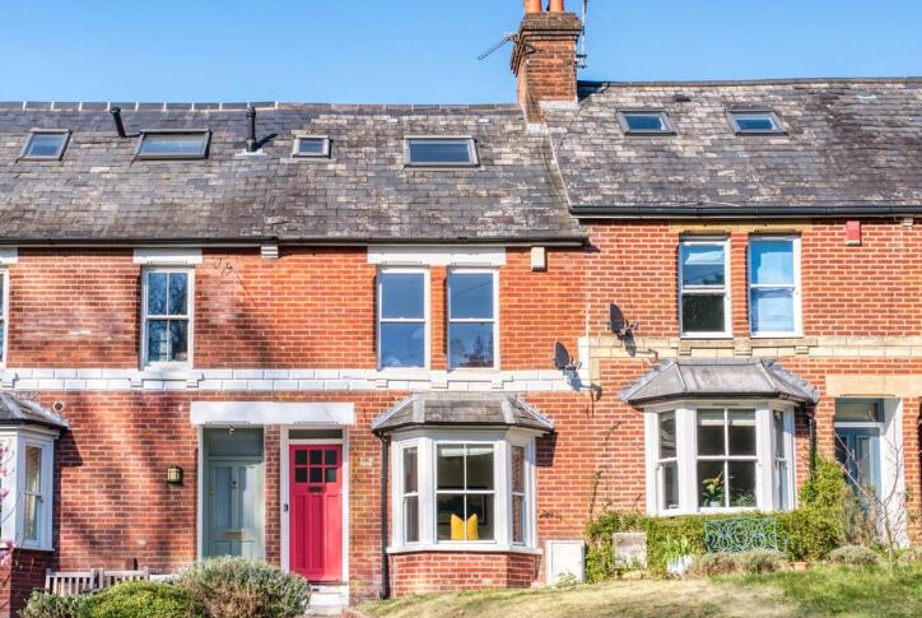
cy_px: 389
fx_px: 1488
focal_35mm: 58
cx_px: 357
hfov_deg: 34.3
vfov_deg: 23.4
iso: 500
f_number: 11
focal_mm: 41
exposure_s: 1/2500
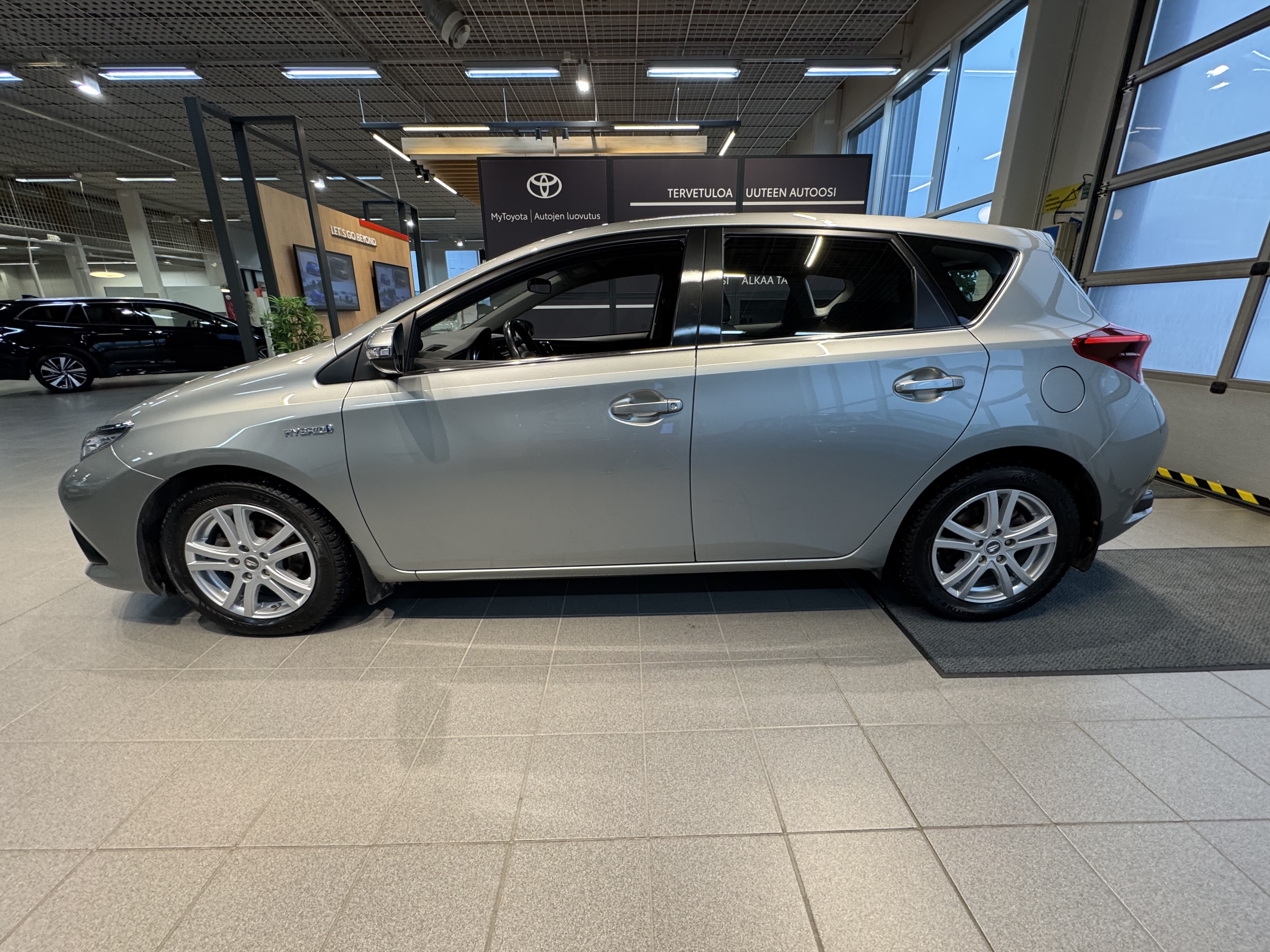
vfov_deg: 85.7
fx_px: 514
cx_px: 635
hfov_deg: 102.1
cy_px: 476
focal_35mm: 14
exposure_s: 1/100
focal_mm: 2.22
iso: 200
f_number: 2.2
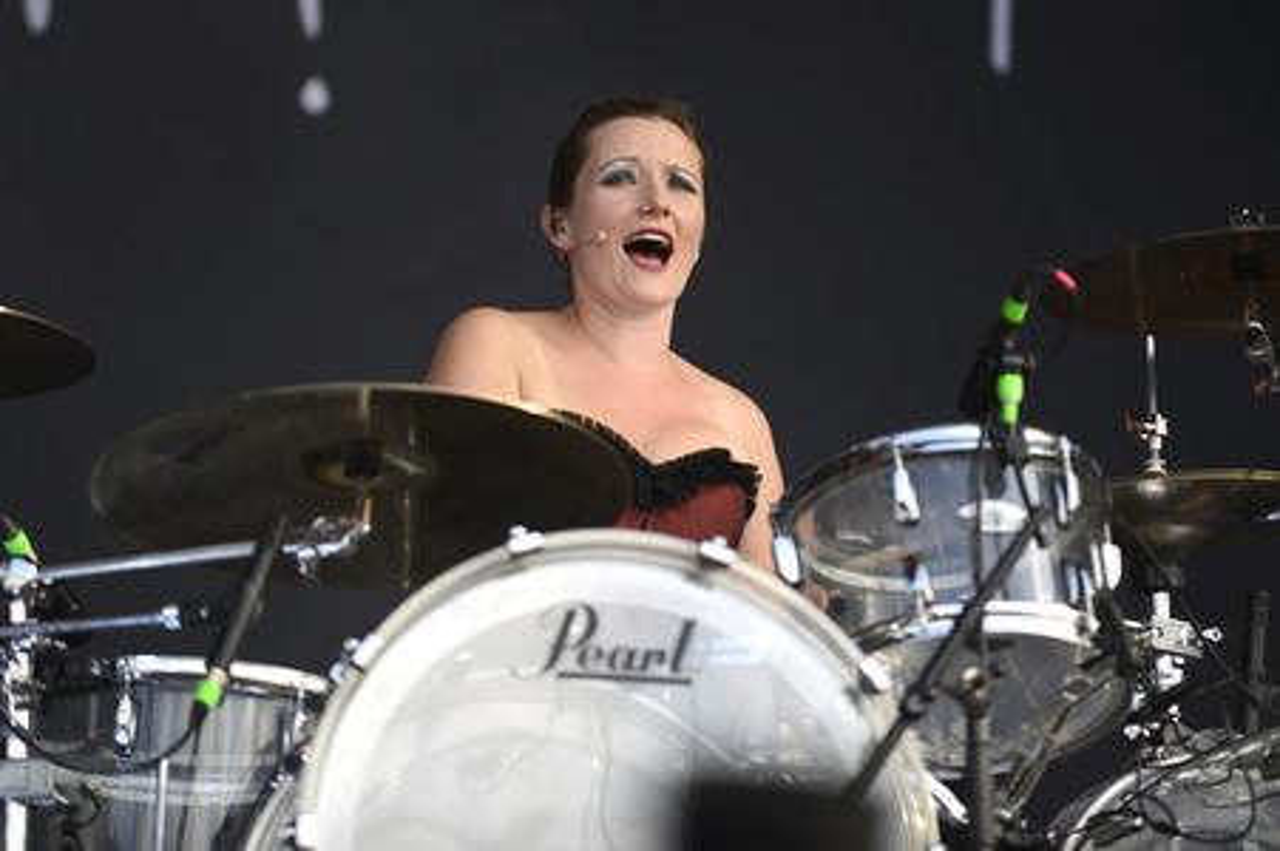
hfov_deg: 10.3
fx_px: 7106
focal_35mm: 200
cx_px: 640
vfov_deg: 6.9
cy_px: 426
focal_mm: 200
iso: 100
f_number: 2.8
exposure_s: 1/400
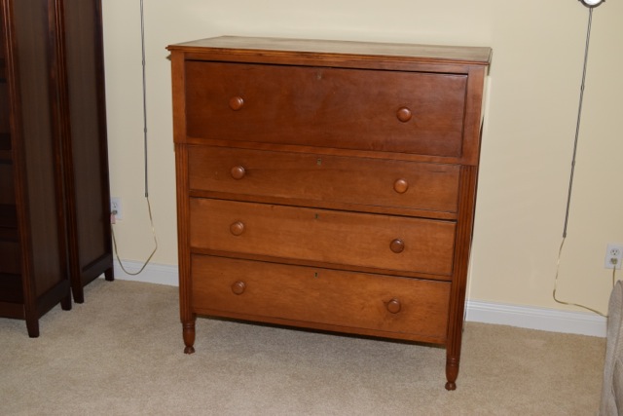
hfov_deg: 45.0
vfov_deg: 30.9
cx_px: 312
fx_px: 753
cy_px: 208
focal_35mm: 44
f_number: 5.6
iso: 800
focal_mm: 29
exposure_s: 1/125
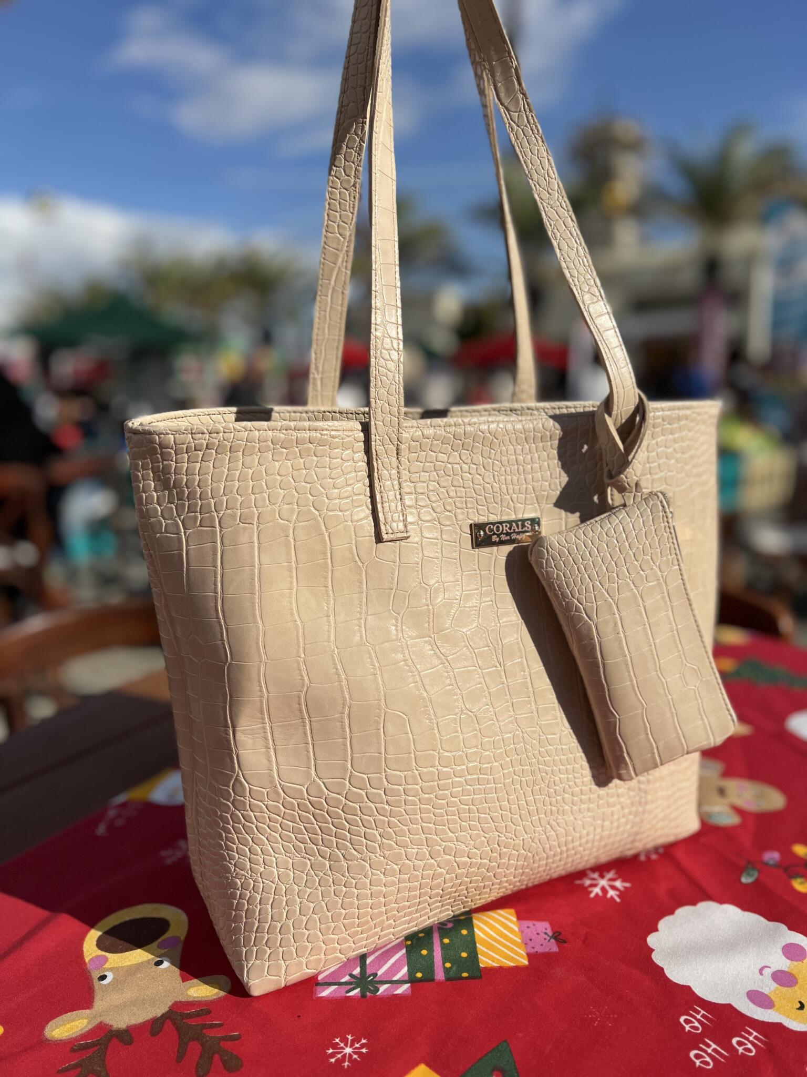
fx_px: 808
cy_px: 538
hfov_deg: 53.1
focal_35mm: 26
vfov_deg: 67.3
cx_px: 404
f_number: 1.5
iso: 50
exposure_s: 1/9434
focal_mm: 5.7
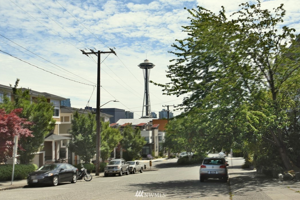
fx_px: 308
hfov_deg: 51.9
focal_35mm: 37
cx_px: 151
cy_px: 102
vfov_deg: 36.0
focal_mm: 24
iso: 800
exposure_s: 1/5000
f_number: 4.5
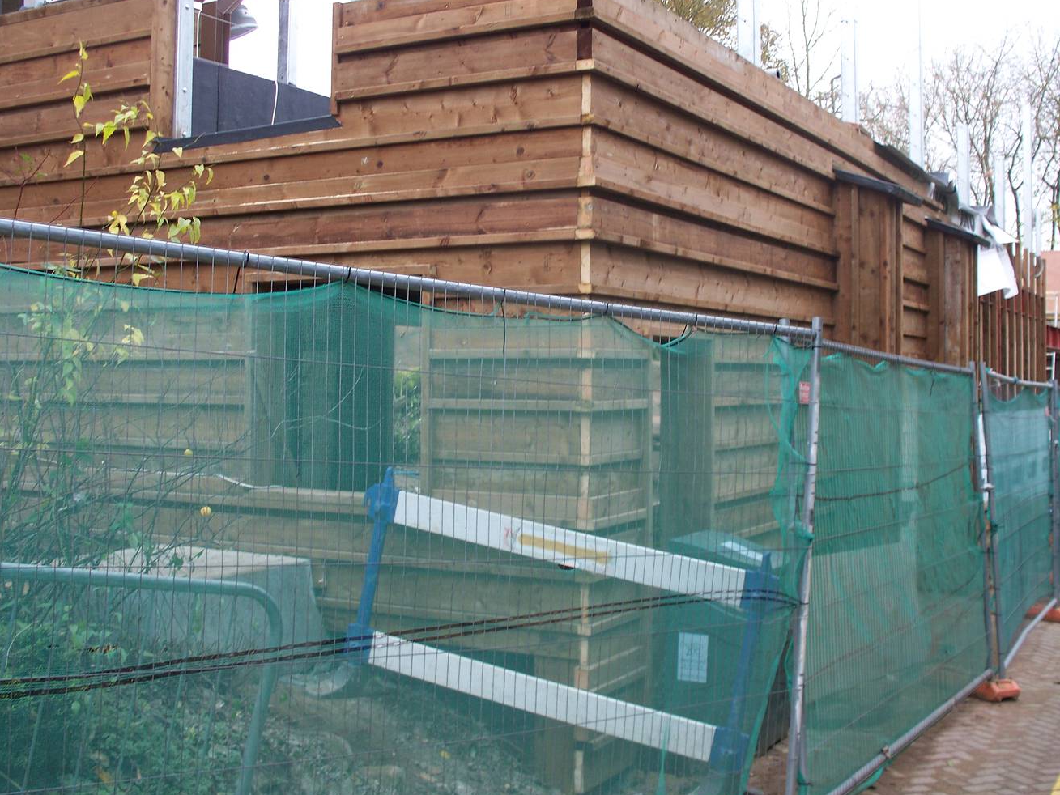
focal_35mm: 44
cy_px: 332
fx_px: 1347
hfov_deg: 42.9
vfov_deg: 32.8
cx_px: 581
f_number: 2.8
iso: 64
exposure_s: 1/60
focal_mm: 7.54
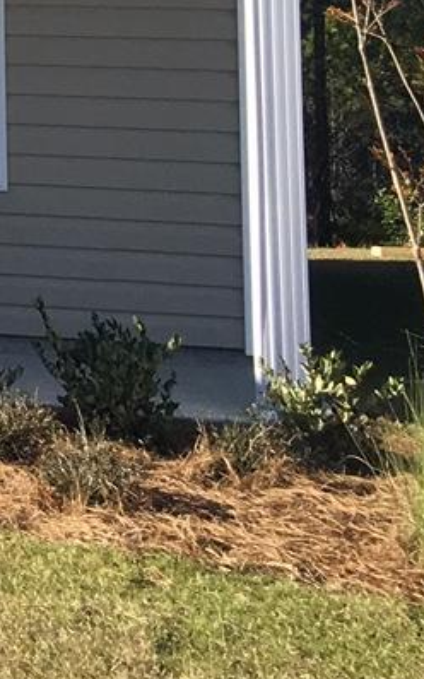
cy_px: -253
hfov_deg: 6.8
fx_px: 2885
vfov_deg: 12.9
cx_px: -1205
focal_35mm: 156
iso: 25
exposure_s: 1/732
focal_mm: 4.15
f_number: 2.2
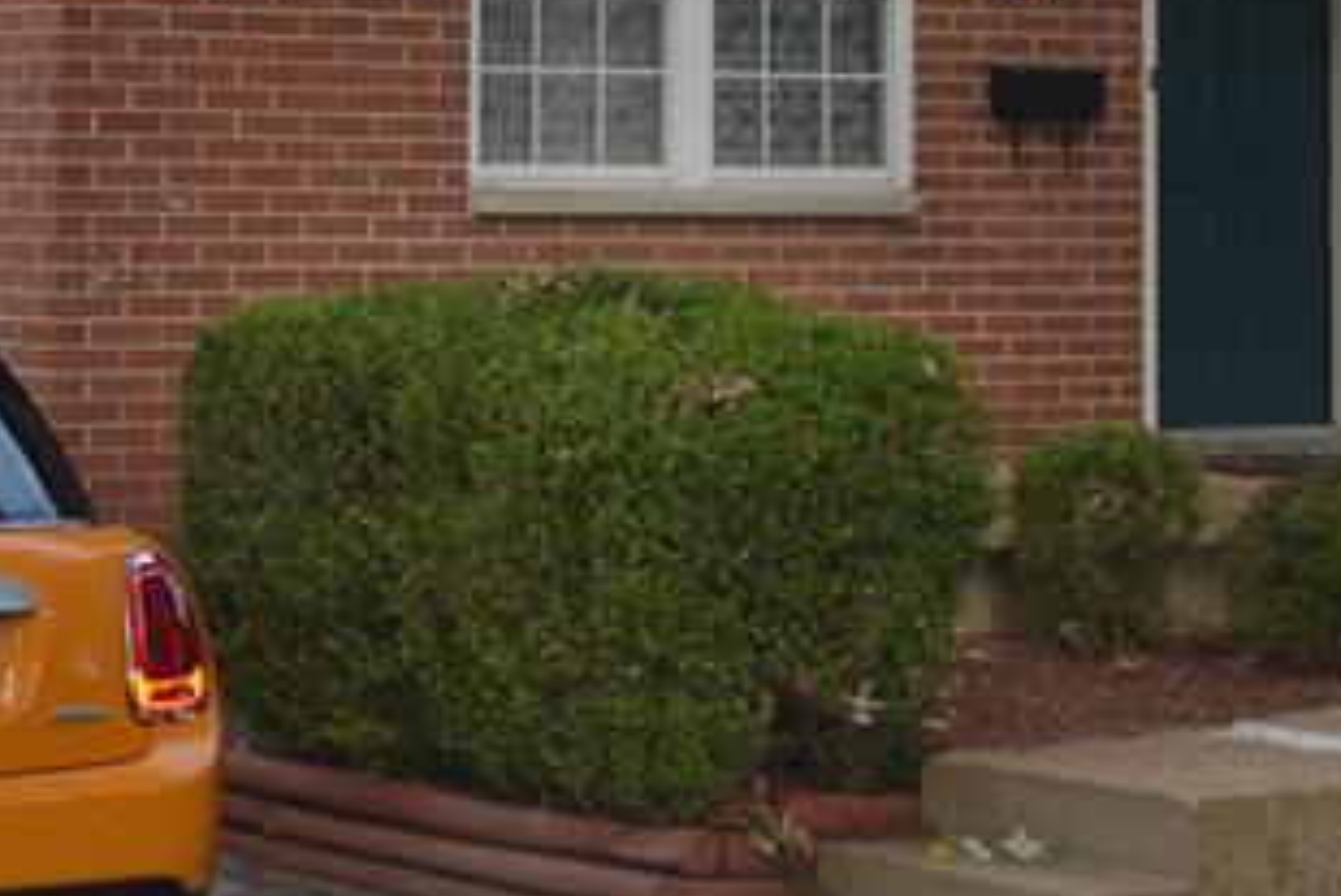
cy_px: -437
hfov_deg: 16.3
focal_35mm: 126
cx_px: 675
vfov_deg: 10.5
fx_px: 4695
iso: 100
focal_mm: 24
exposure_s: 1/200
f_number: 5
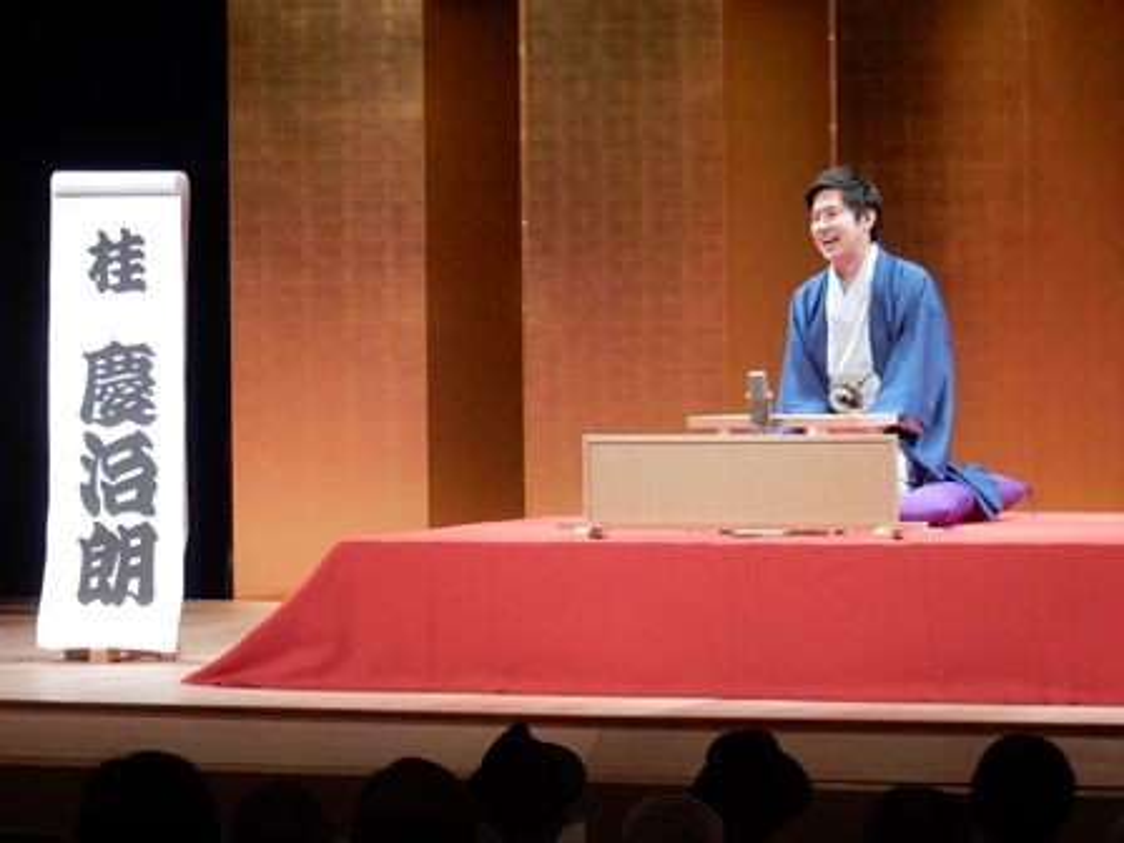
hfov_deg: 14.2
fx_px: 4513
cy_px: 422
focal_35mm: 139
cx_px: 562
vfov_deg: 10.7
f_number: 6
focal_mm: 24.7
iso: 360
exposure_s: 1/30
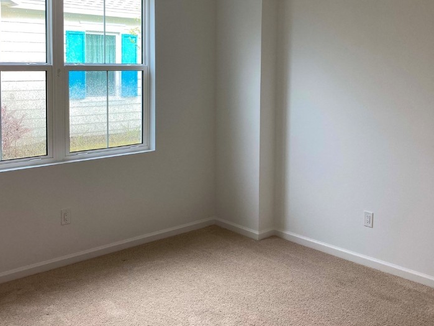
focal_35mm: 41
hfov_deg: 45.8
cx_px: 204
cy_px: 99
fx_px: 514
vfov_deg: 34.7
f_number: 1.8
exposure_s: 1/120
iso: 25
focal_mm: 3.99
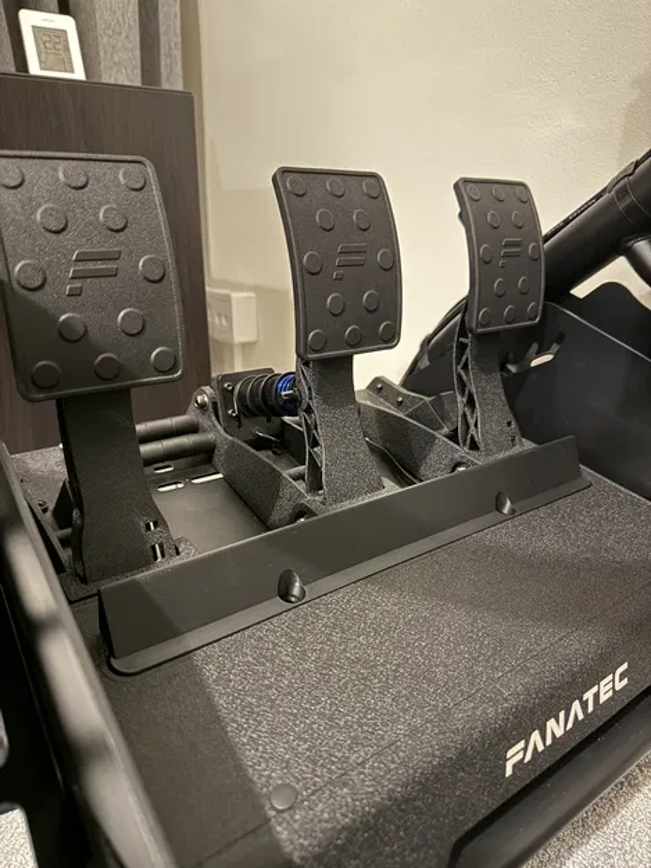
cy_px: 434
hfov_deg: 56.8
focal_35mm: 24
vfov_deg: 71.6
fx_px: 602
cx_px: 326
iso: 1250
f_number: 1.78
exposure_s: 1/9
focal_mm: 6.76
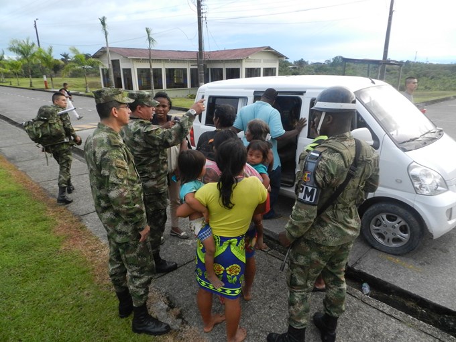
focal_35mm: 23
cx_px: 228
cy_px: 171
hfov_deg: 73.9
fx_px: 303
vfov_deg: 58.9
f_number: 3.4
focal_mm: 4
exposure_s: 1/125
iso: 640
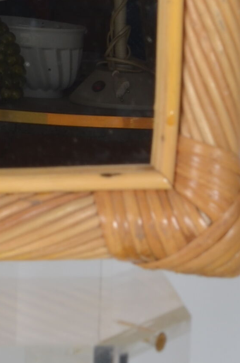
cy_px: -217
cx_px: -146
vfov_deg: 6.2
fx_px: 3287
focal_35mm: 327
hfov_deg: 4.2
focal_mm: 50
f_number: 14
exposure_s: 1/125
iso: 100
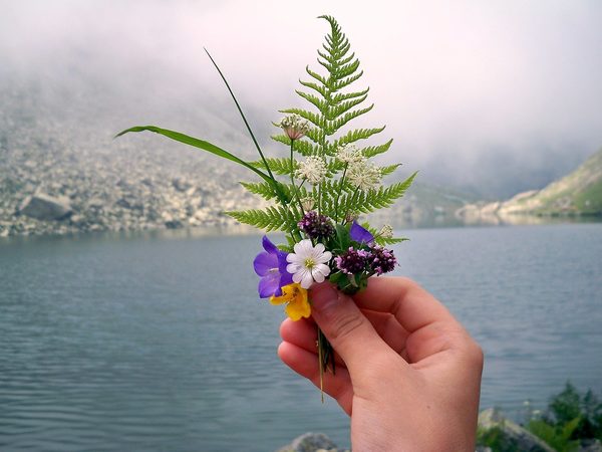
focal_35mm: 35
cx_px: 301
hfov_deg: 52.6
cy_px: 226
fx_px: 609
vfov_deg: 40.7
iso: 80
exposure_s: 1/640
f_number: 3.1
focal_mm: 6.3
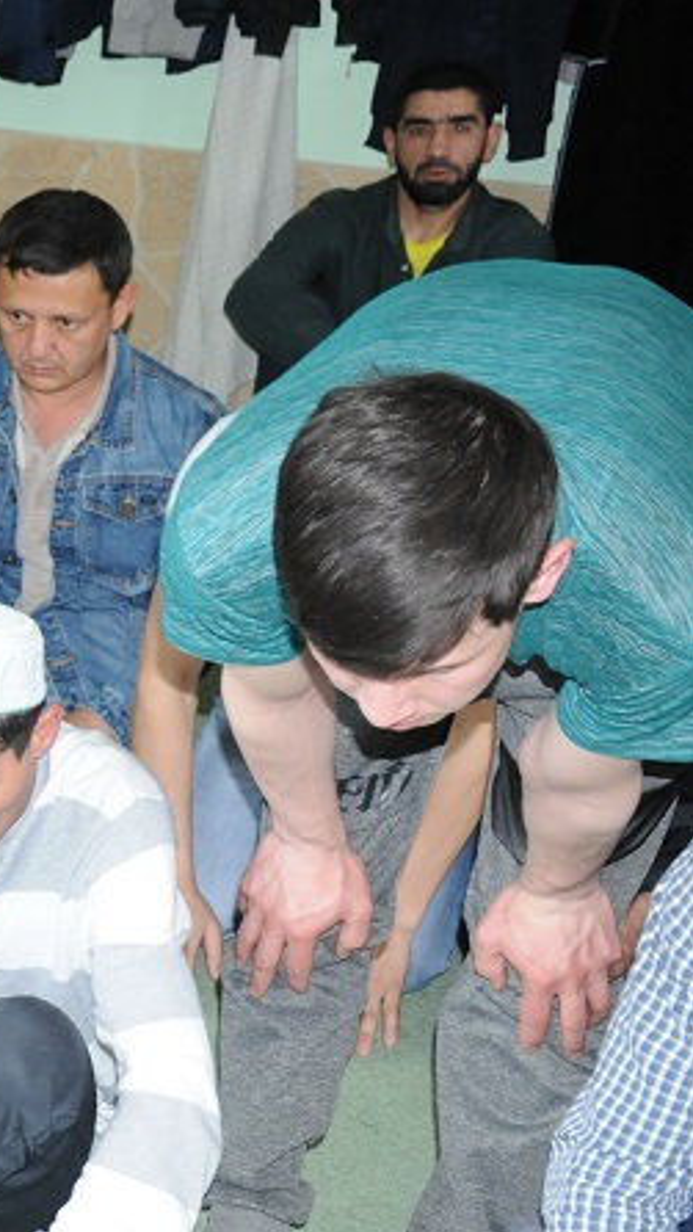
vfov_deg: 27.8
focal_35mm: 76
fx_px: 2482
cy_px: 733
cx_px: -544
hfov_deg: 14.1
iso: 800
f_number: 5
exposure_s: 1/60
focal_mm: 24
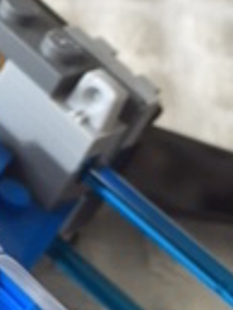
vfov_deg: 13.5
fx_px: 1290
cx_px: -187
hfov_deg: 9.8
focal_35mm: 144
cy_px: 303
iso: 32
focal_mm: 4.15
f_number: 2.2
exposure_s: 1/30
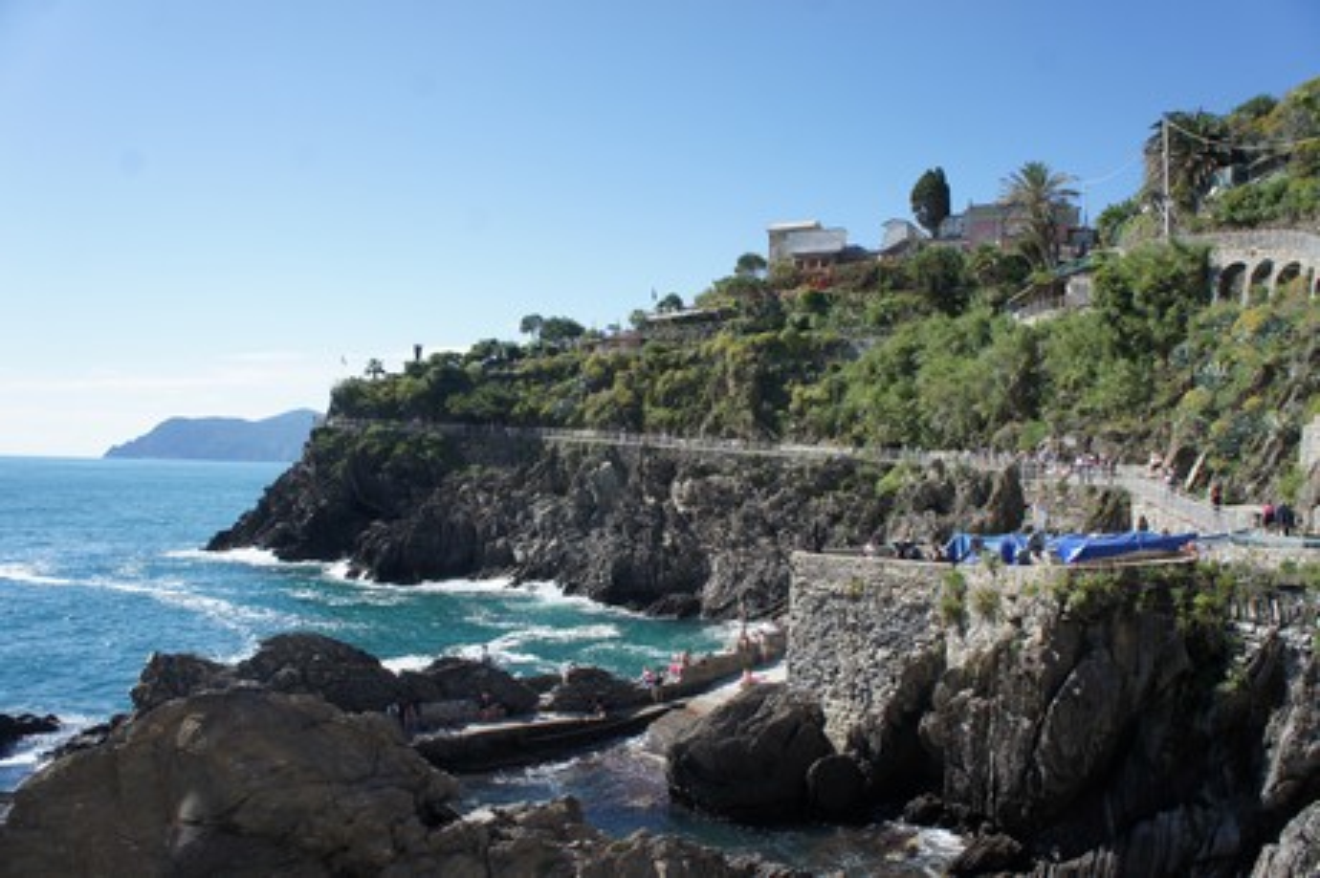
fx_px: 989
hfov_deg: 67.4
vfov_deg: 47.9
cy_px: 439
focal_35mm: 27
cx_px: 660
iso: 200
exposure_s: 1/320
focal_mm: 18
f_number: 7.1
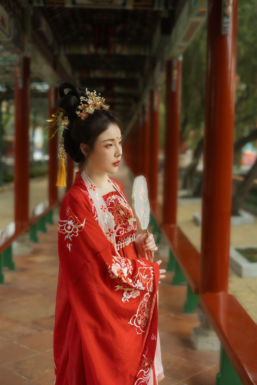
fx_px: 535
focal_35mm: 50
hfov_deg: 27.0
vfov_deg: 39.6
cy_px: 192
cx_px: 128
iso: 100
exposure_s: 1/200
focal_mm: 50
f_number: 2.5
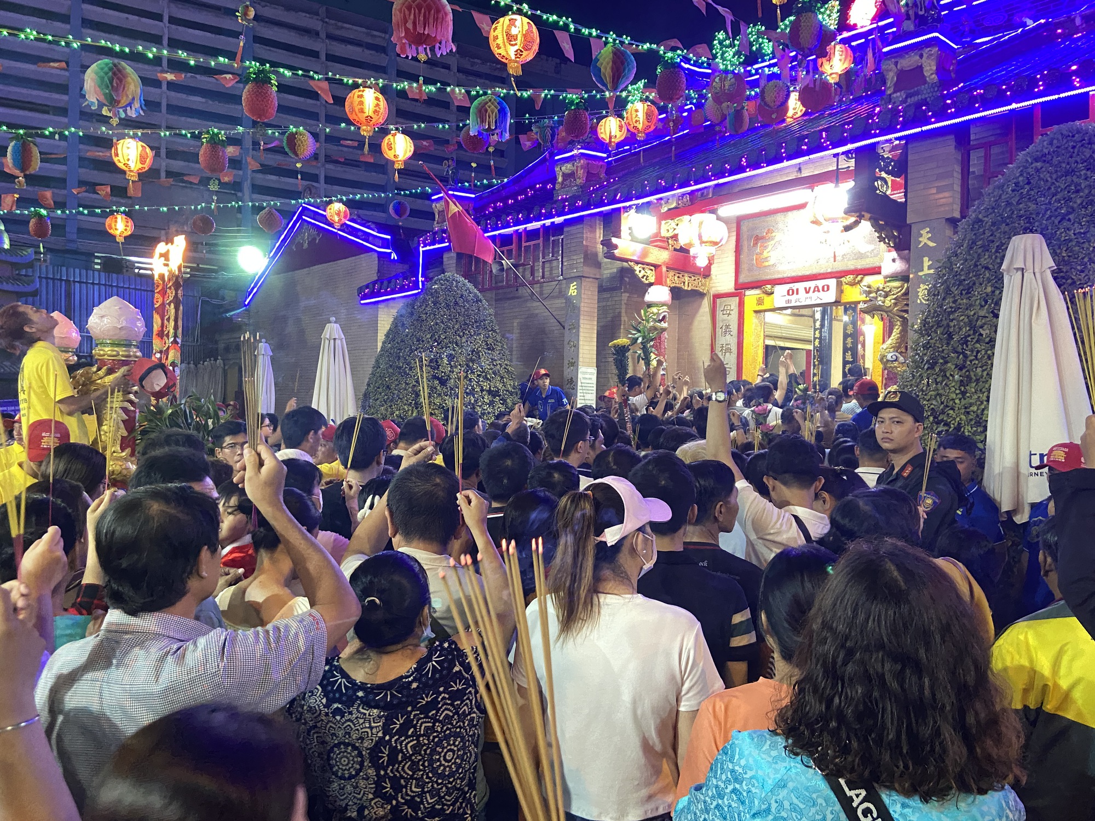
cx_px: 548
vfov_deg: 53.1
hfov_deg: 67.3
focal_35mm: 26
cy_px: 410
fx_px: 822
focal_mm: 4.25
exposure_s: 1/50
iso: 400
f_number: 1.8
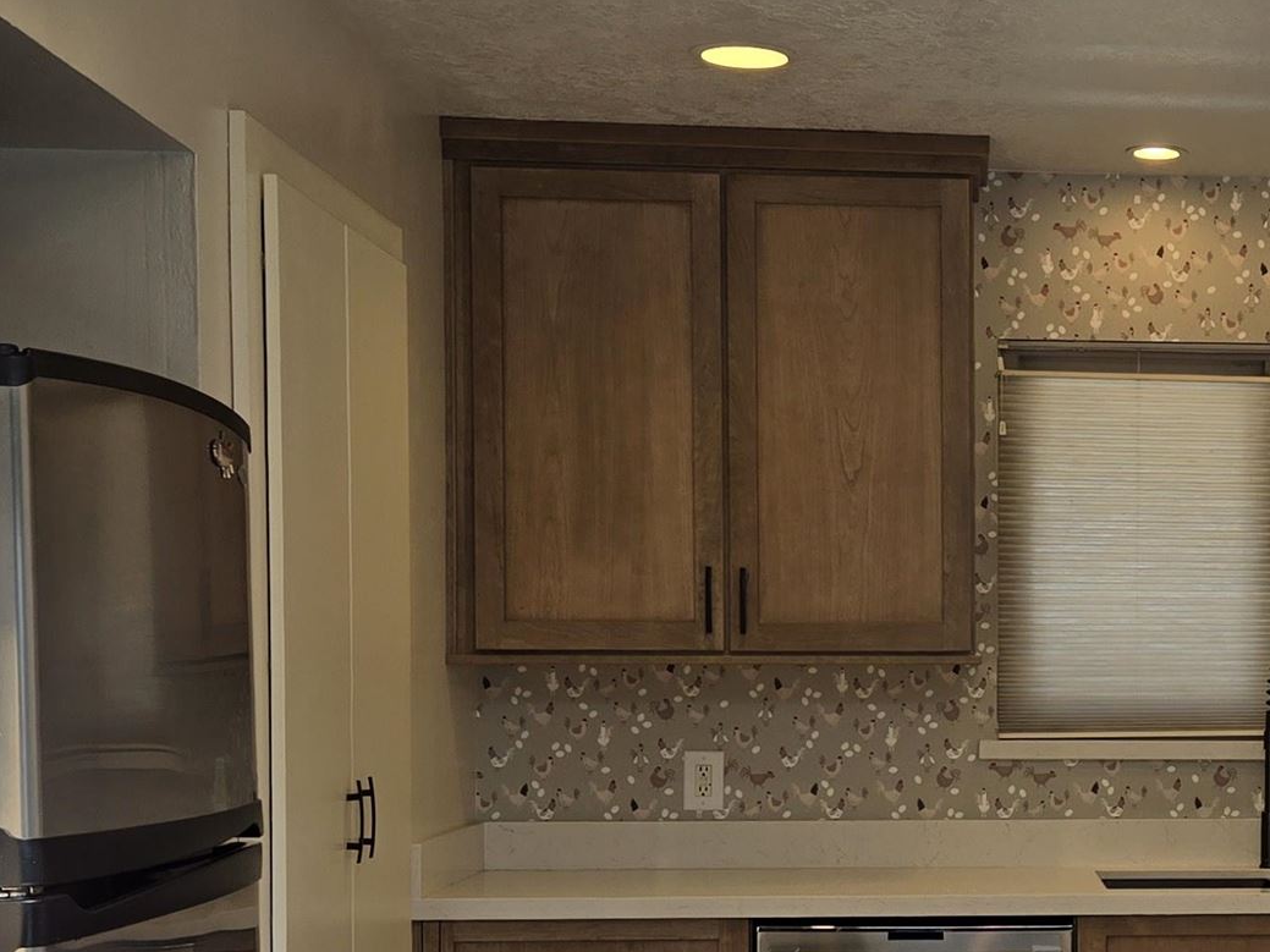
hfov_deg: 27.4
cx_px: 1172
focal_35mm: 68
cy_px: 719
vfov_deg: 21.4
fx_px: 2495
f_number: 1.8
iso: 25
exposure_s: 1/290
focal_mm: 5.4
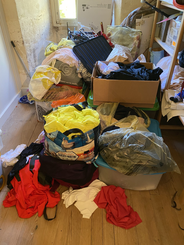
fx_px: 184
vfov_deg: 67.3
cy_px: 122
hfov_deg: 53.1
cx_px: 92
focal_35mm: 26
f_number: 1.8
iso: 400
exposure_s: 1/50
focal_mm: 4.25
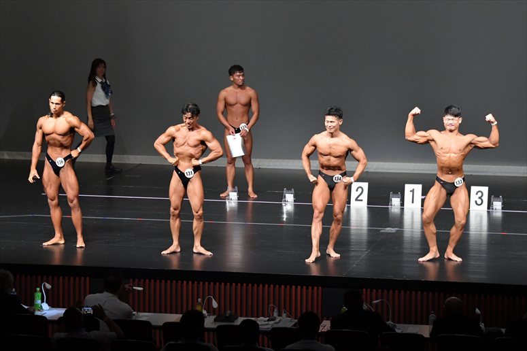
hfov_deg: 13.1
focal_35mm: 157
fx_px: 2297
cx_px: 264
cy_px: 176
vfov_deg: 8.7
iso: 5000
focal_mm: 105
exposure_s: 1/400
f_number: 5.6
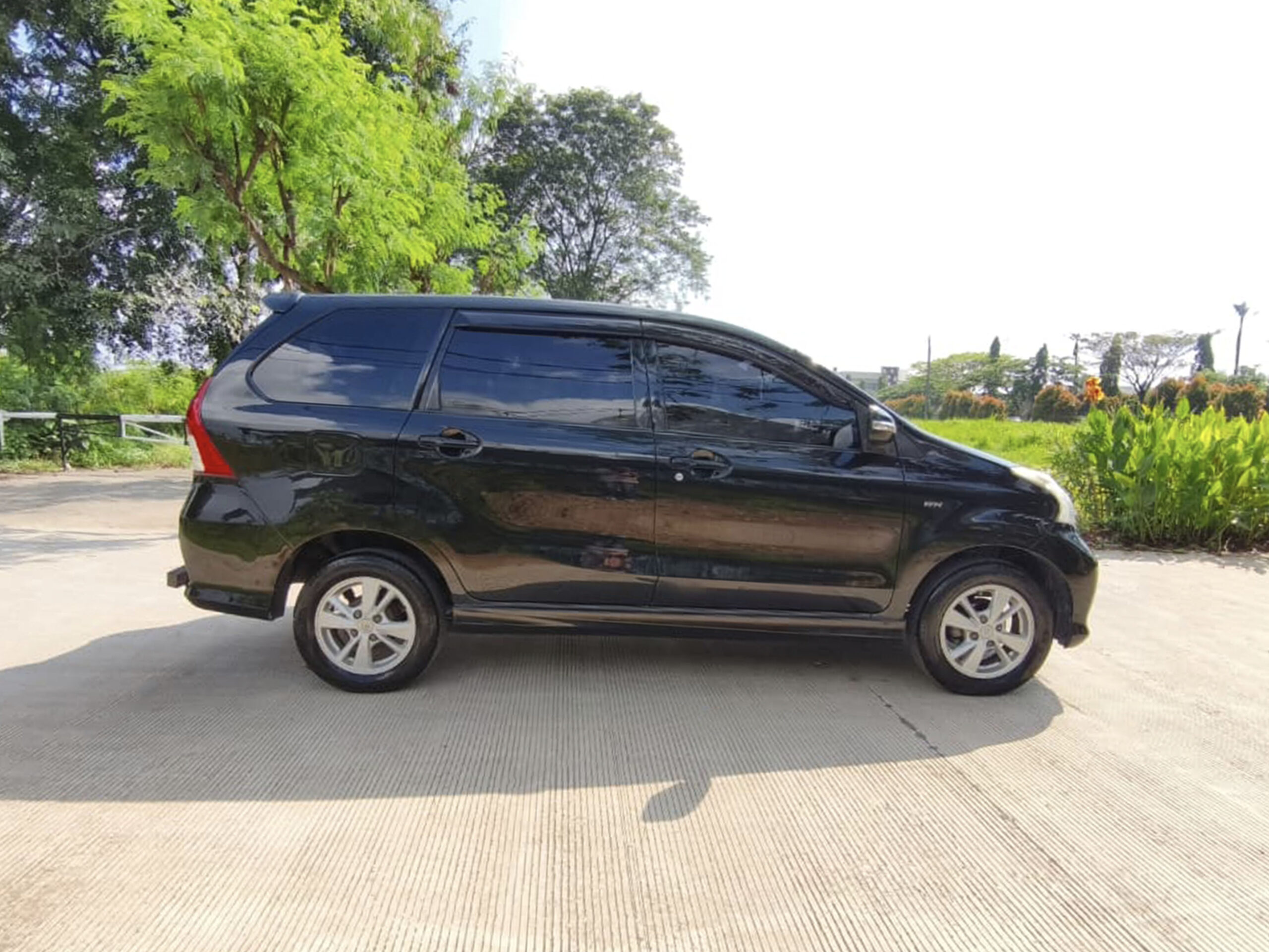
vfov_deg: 58.9
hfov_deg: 73.9
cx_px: 634
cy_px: 476
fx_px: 843
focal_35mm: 23
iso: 50
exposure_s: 1/2663
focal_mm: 6.57
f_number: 1.6
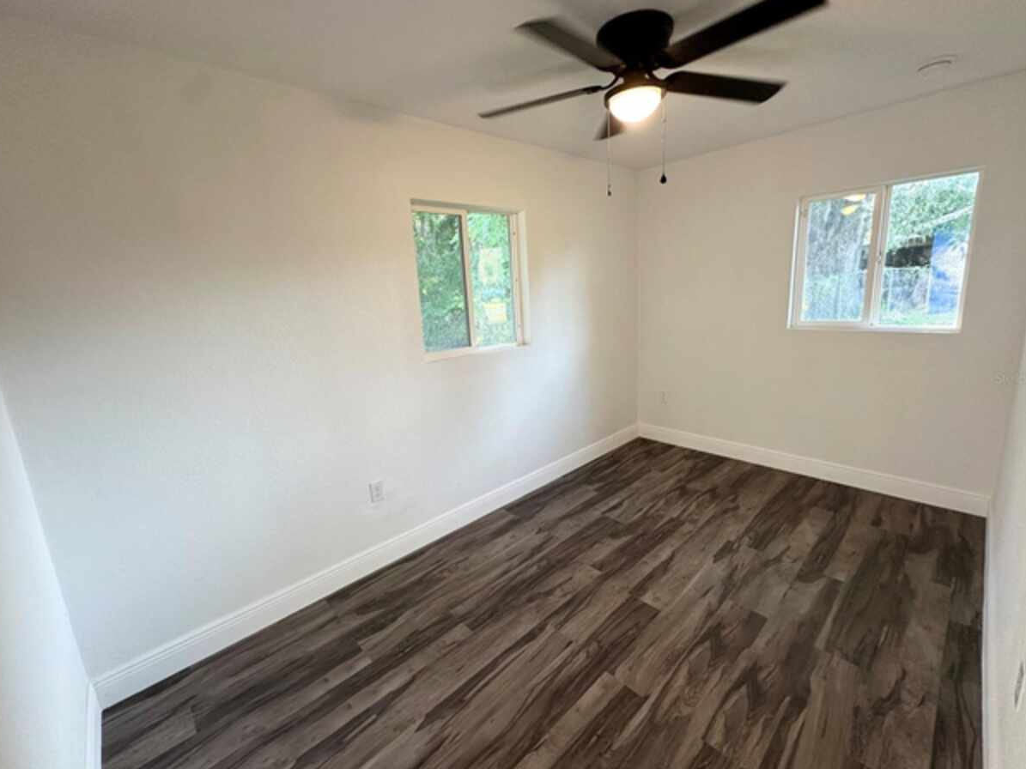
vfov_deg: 81.7
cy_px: 378
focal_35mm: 15
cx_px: 510
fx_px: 445
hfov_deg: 98.2
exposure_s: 1/60
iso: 160
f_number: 2.2
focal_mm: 2.22
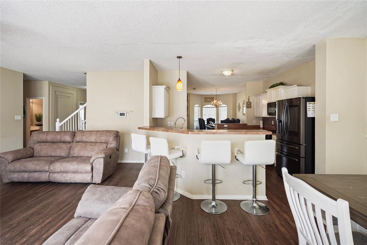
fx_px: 163
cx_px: 184
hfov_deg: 96.8
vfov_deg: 73.7
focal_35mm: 16
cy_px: 122
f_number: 4
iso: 200
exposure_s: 1/25
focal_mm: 16
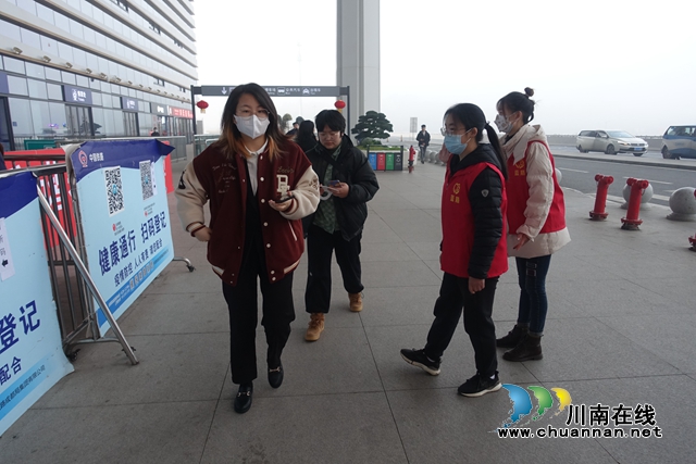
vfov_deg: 53.2
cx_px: 348
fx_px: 464
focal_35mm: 24
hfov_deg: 73.7
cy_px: 232
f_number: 3.2
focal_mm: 8.8
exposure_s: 1/250
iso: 400
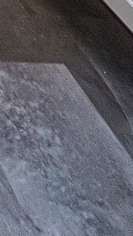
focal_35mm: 101
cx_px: -354
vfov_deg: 15.1
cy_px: -293
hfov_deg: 8.4
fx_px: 633
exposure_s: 1/120
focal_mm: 1.57
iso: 100
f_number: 1.8
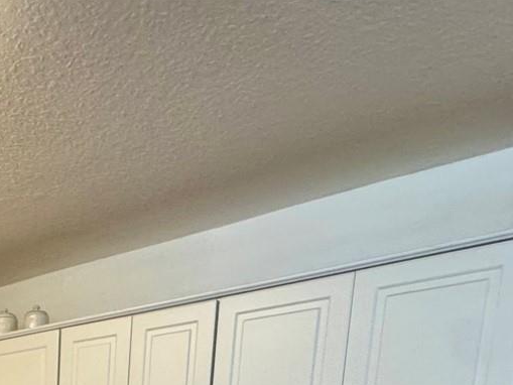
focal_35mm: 44
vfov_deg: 24.4
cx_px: -51
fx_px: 652
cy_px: 599
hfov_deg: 36.4
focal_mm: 2.22
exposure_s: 1/60
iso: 250
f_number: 2.2
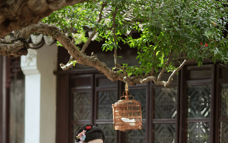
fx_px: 814
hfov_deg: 15.9
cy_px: 160
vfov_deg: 9.9
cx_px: 113
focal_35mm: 131
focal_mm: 85
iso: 125
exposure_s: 1/800
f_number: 1.4
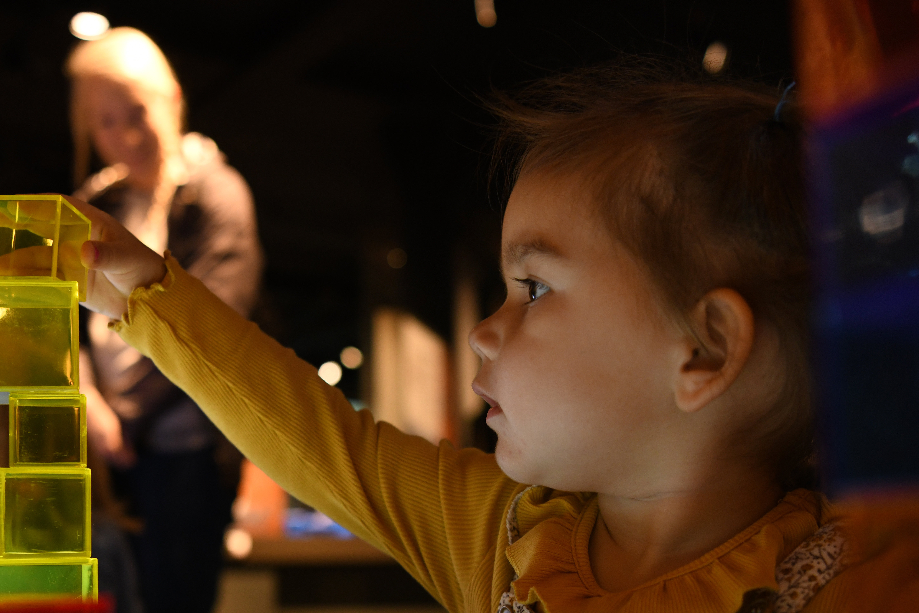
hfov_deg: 39.4
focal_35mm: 50
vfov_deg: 26.5
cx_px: 367
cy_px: 483
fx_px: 1276
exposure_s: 1/80
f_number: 2.8
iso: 1000
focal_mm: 31
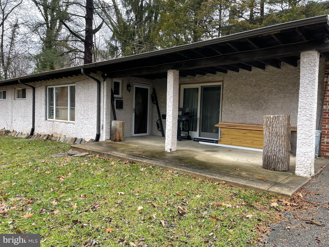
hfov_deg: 67.3
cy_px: 124
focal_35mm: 26
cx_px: 164
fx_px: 247
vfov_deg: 53.1
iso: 64
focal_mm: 5.1
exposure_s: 1/121
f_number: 1.6
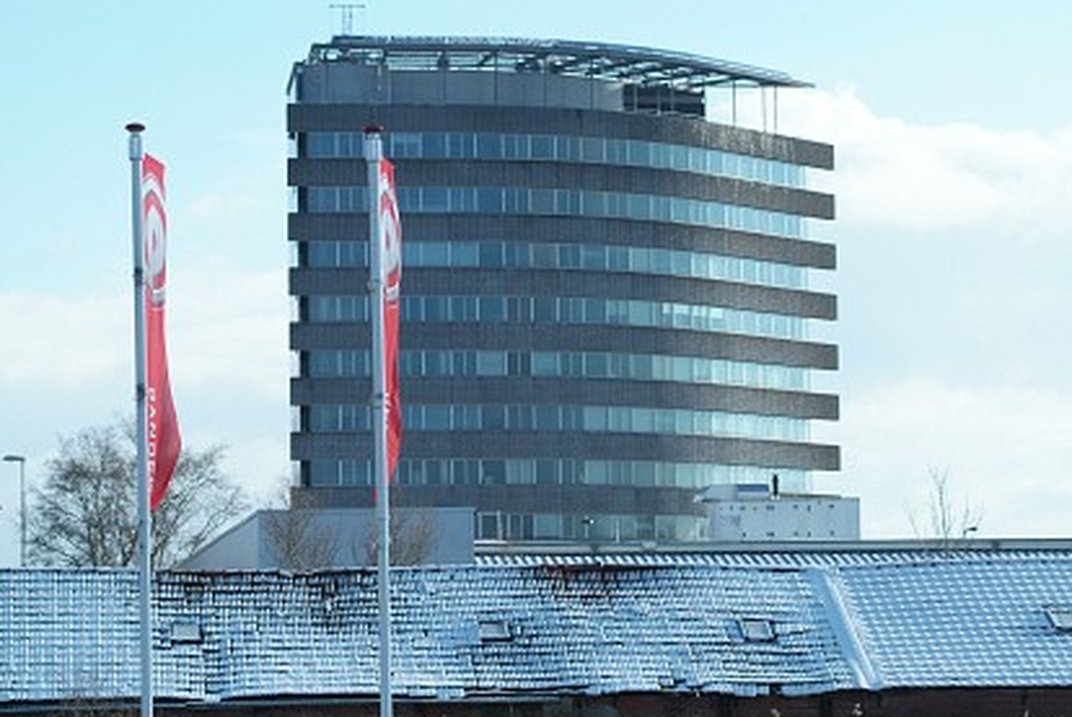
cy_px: 377
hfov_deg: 17.9
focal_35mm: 114
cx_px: 572
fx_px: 3398
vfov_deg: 12.0
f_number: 6.7
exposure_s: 1/1000
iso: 400
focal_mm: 70
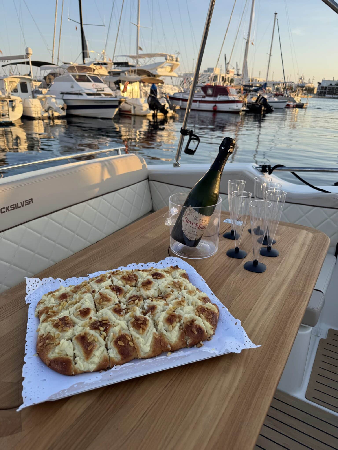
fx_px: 312
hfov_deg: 56.8
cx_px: 169
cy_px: 225
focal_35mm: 24
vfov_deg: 71.6
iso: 80
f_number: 1.78
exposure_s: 1/938
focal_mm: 6.86
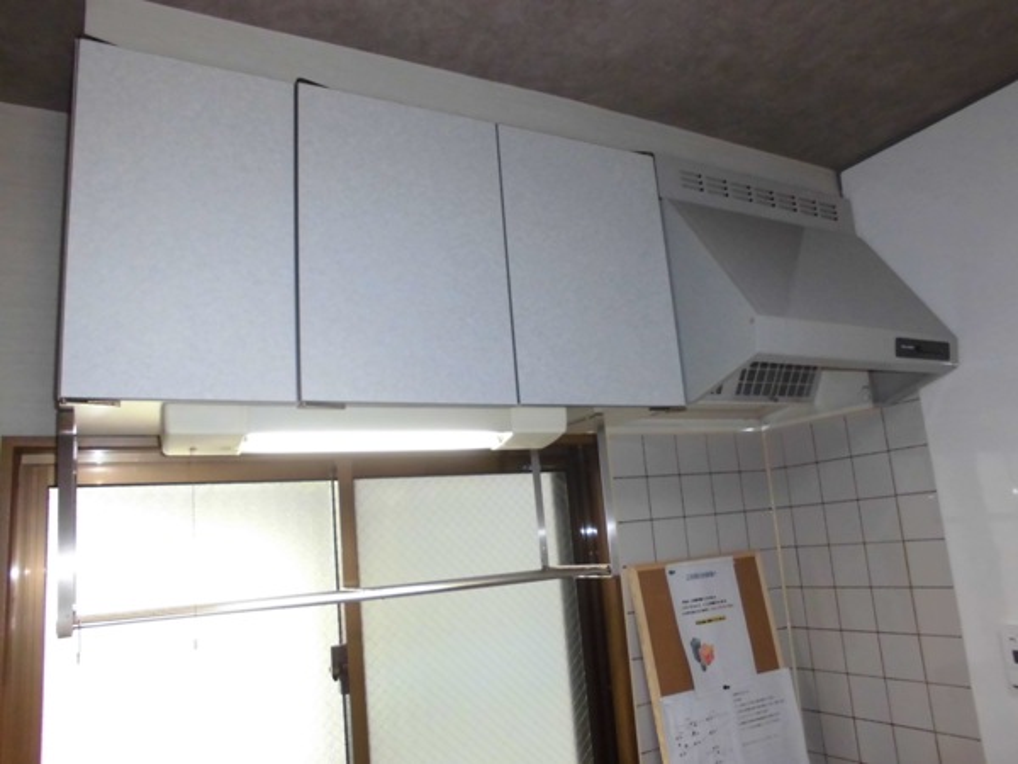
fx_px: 765
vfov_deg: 53.1
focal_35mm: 26
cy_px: 382
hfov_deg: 67.3
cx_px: 509
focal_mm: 4.6
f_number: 3.5
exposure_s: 1/60
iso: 400
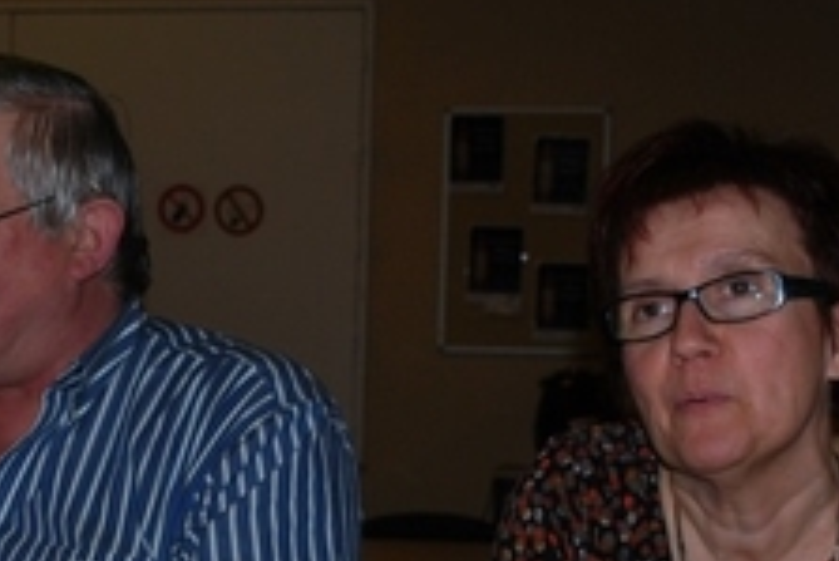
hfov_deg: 20.8
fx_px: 2262
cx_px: 181
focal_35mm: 97
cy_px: 495
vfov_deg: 14.0
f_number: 4.2
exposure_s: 1/60
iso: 200
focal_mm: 24
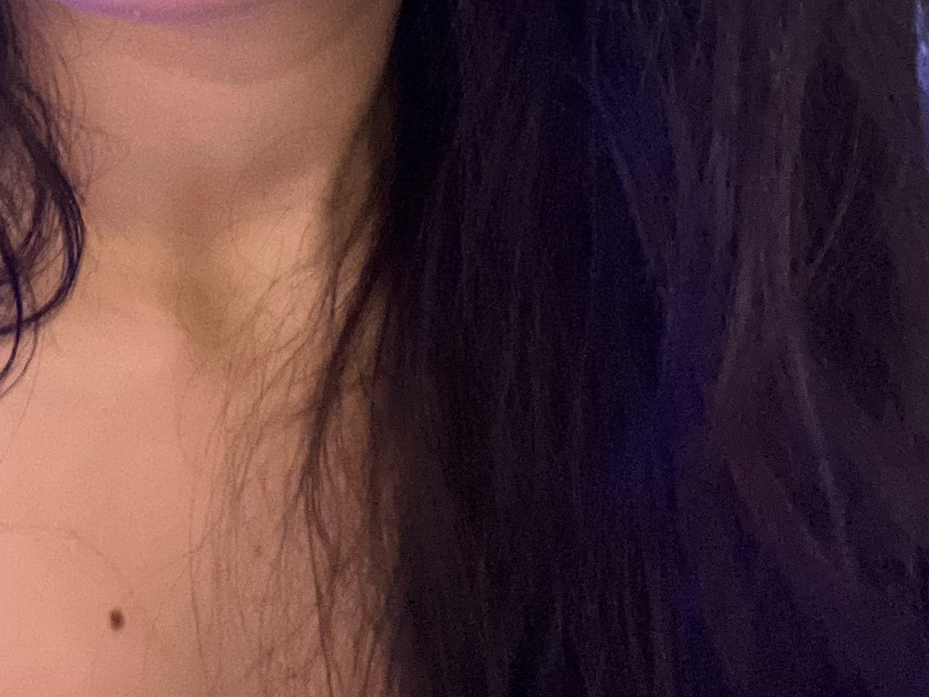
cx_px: 293
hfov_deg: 29.1
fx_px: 1771
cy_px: -247
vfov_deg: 20.1
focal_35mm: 66
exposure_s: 1/24
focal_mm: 2.71
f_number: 2.2
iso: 640
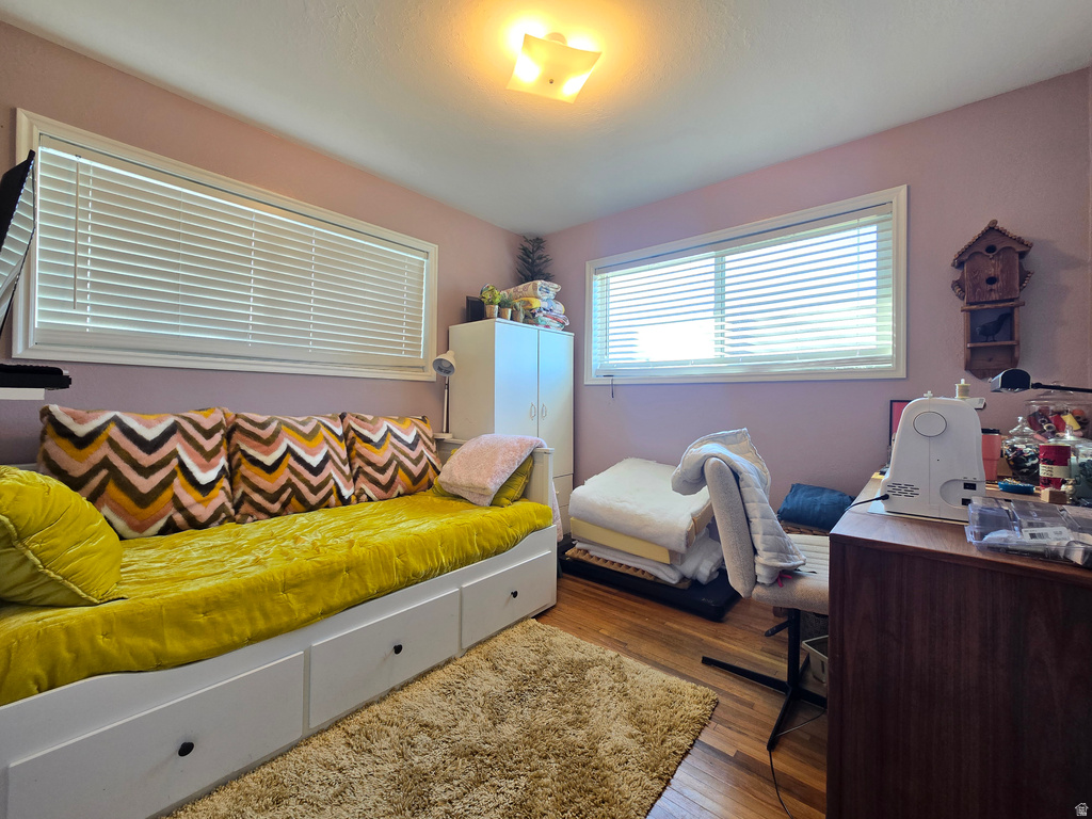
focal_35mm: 13
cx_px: 546
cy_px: 410
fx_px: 410
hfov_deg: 106.2
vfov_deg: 89.9
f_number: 2.2
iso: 100
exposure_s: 1/60
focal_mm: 2.2
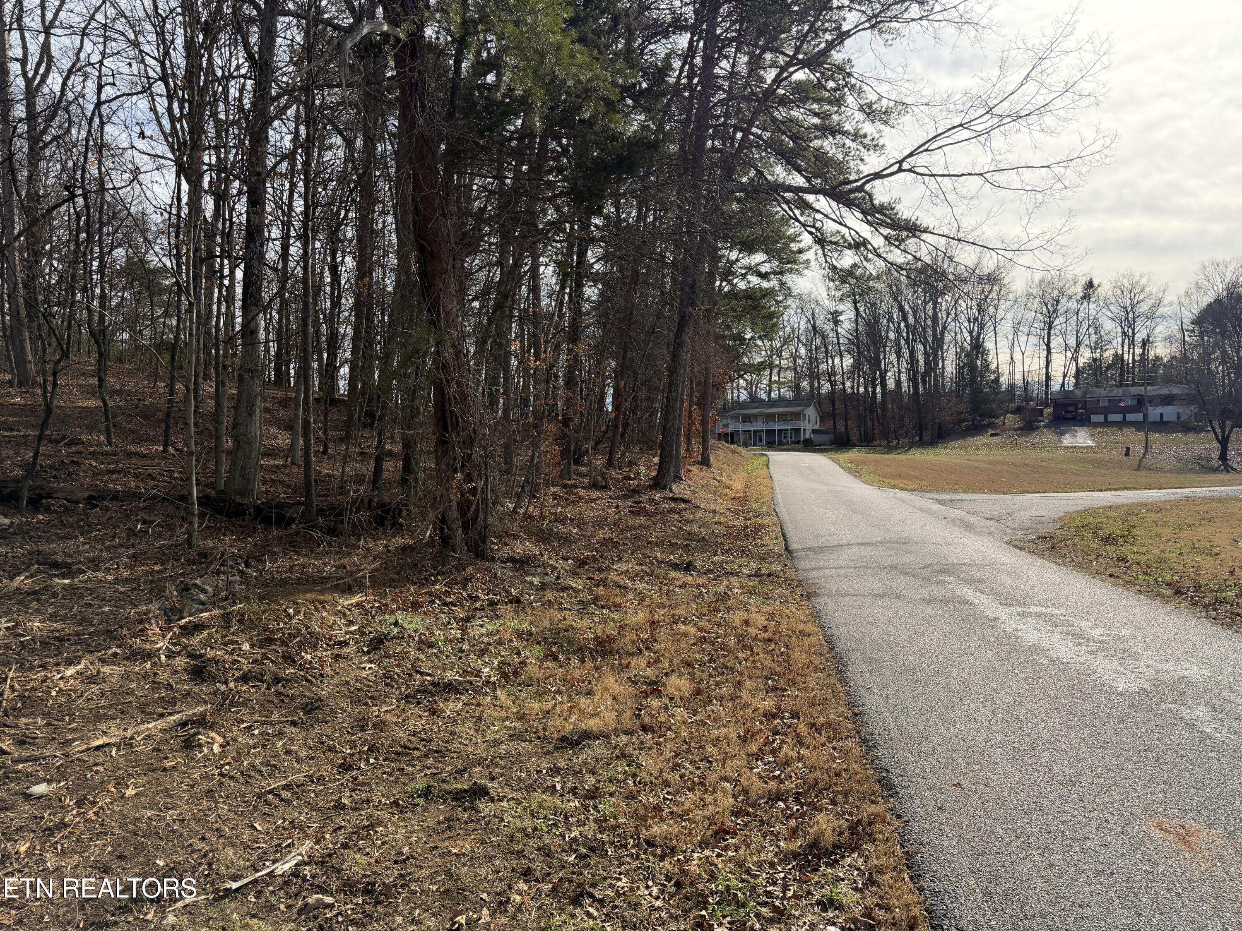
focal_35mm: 24
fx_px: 861
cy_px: 466
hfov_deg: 71.6
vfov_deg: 56.8
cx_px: 621
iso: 100
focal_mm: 6.76
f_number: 1.78
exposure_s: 1/3759
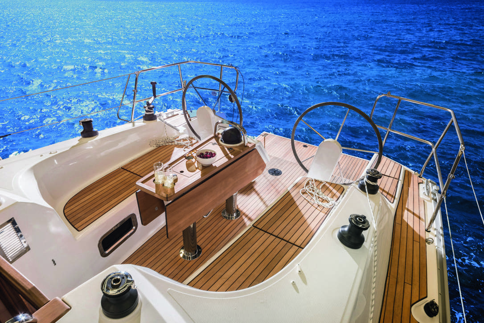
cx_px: 242
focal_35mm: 23
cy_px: 162
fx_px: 309
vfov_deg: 55.2
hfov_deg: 76.1
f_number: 14
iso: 50
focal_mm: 23
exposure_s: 1/4
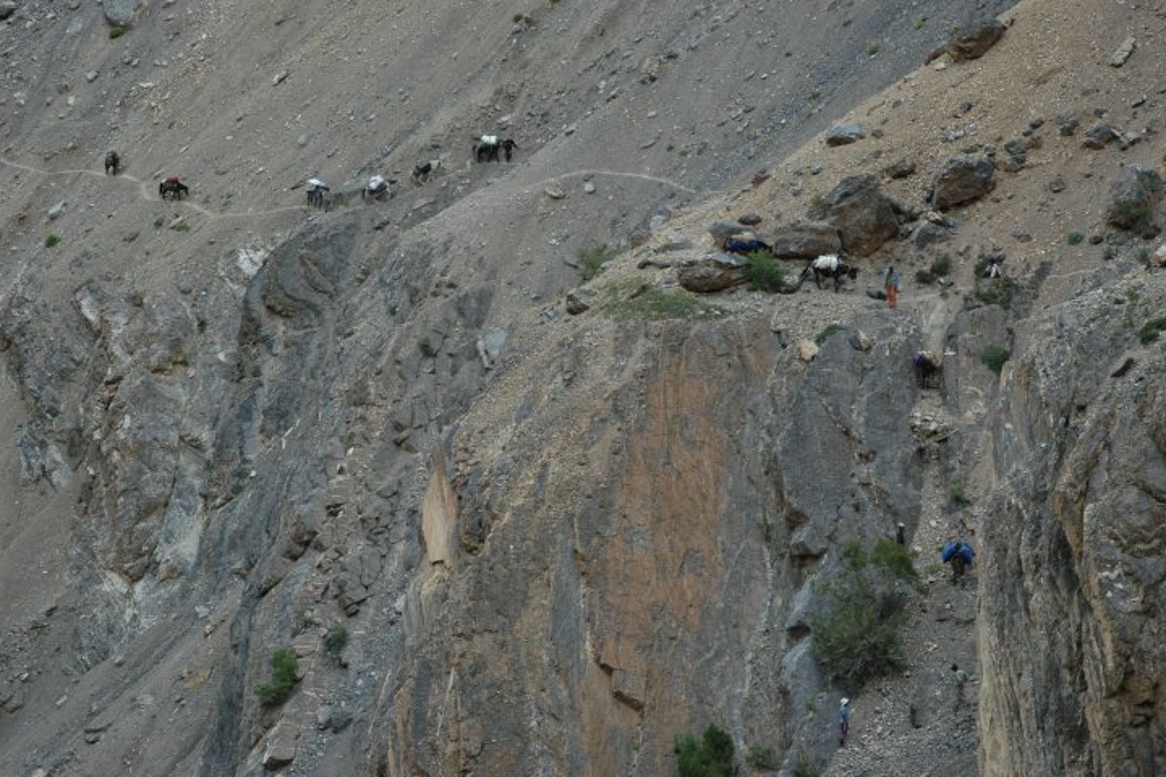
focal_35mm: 168
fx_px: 5441
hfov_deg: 12.2
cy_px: 388
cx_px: 583
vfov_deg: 8.2
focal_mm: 112
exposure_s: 1/320
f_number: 4.2
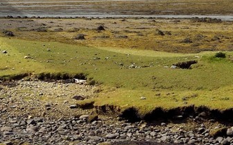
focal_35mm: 235
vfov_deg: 5.4
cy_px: -199
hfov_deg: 8.9
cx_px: 167
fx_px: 1492
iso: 200
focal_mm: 48
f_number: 9
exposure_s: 1/640
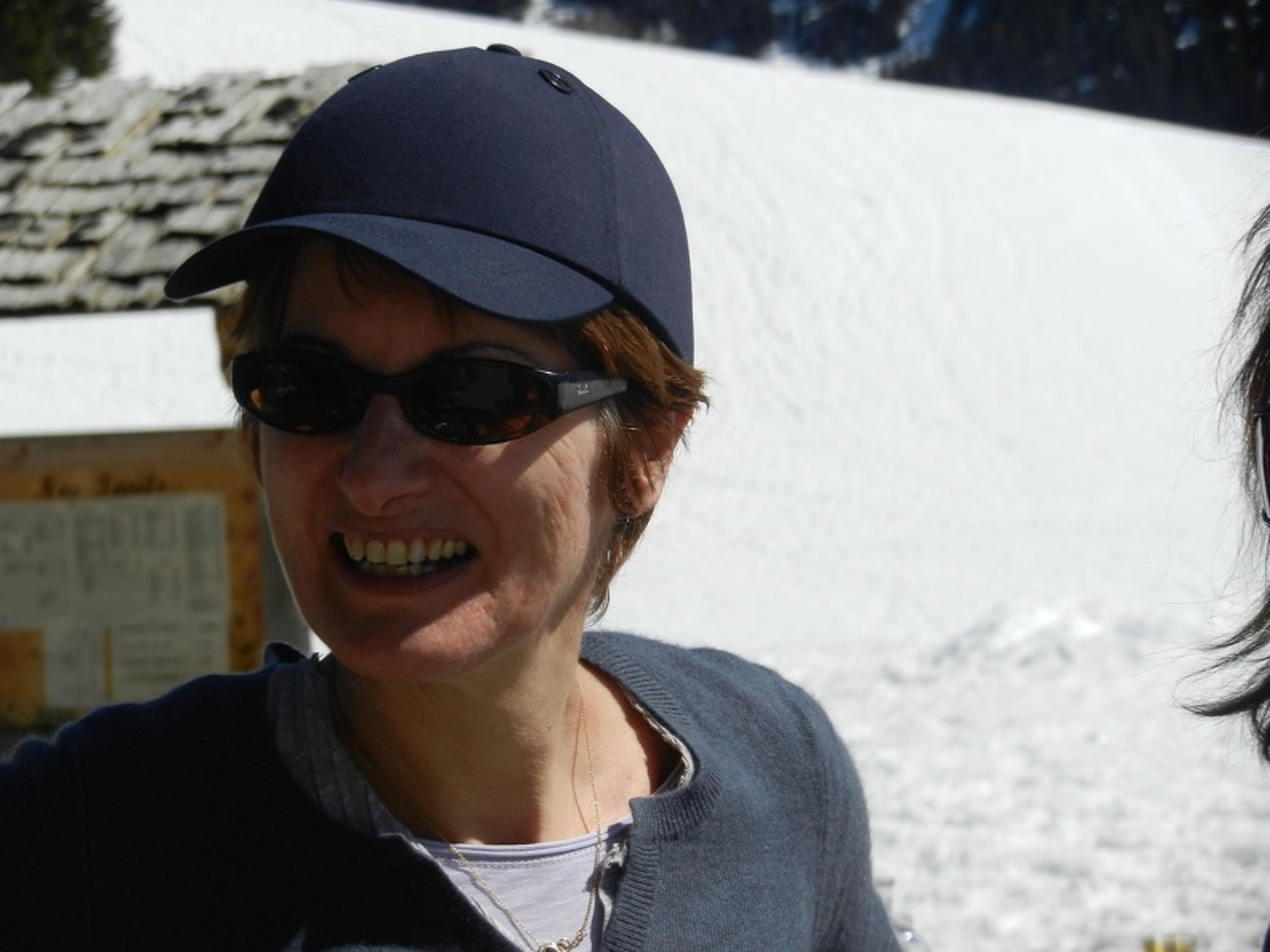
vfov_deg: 10.3
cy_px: 476
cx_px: 635
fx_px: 5283
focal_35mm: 144
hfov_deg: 13.7
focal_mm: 25.9
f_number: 5.2
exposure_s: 1/1600
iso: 160
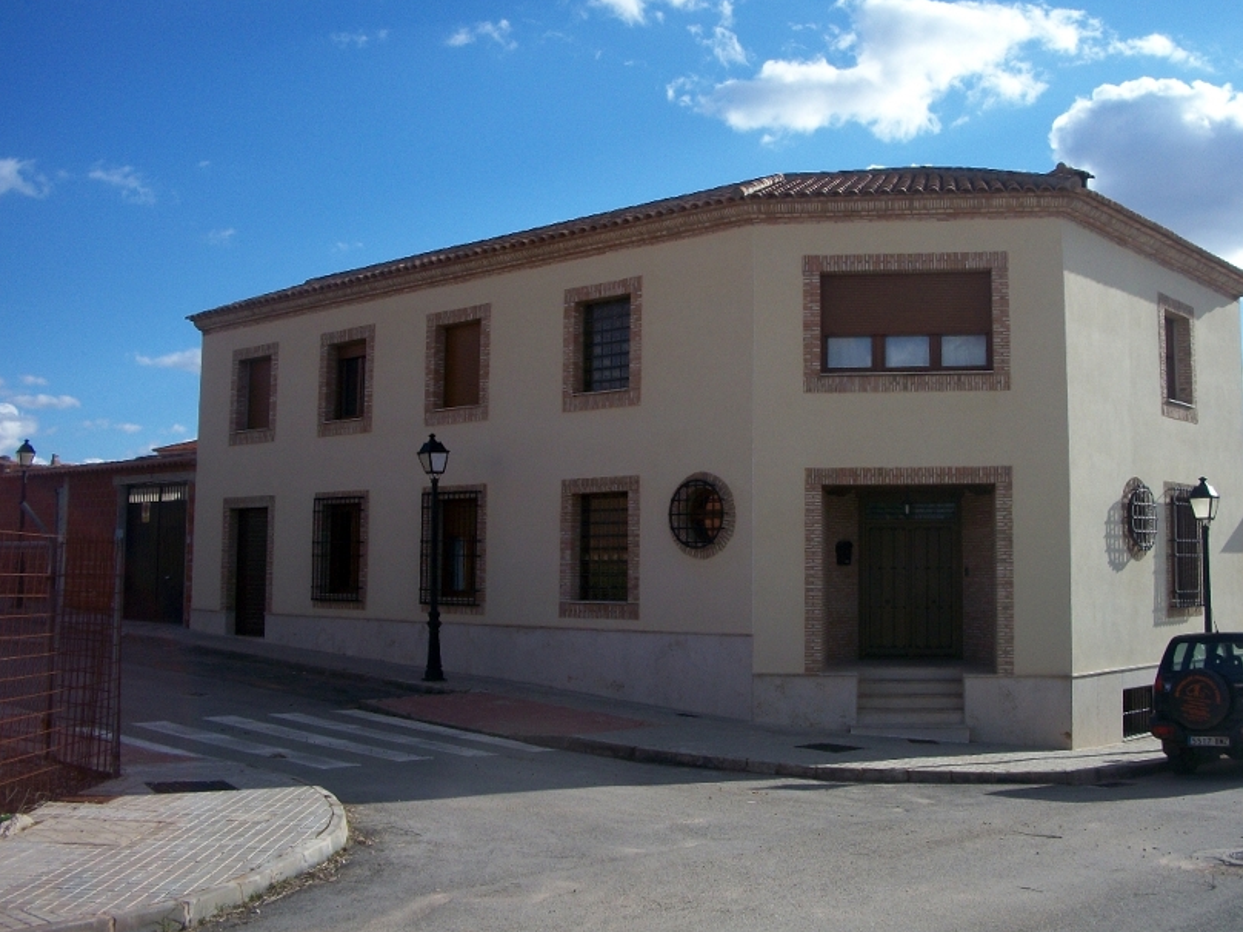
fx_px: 1400
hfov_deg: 47.8
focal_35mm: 39
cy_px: 434
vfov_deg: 36.8
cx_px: 685
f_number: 5.6
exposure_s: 1/400
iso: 80
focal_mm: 6.3
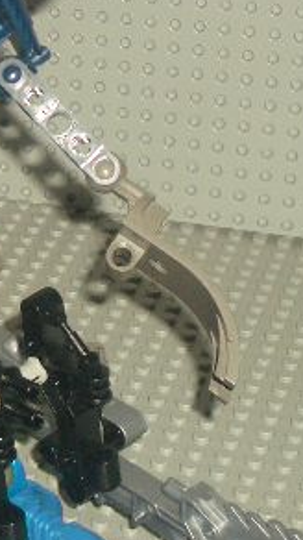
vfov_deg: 14.5
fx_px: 2116
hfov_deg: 8.0
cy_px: 137
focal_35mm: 148
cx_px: -176
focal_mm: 10.2
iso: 100
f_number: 3.5
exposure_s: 1/60
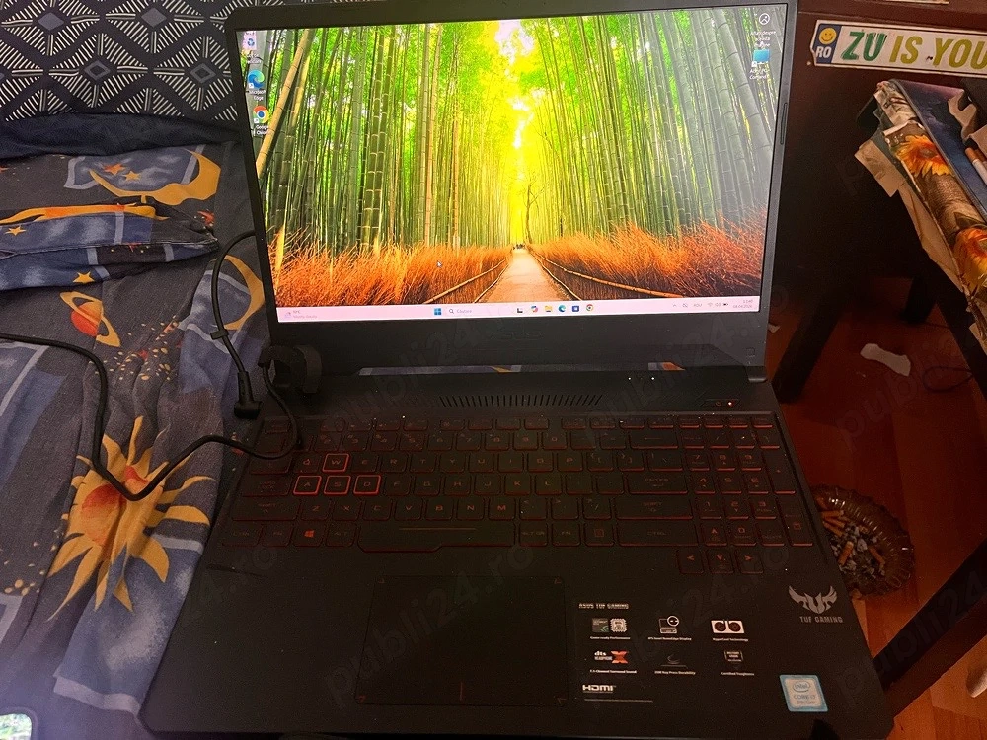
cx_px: 494
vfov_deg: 53.1
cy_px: 370
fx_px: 741
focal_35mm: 26
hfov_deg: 67.3
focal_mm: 5.1
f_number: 1.6
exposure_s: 1/40
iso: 500
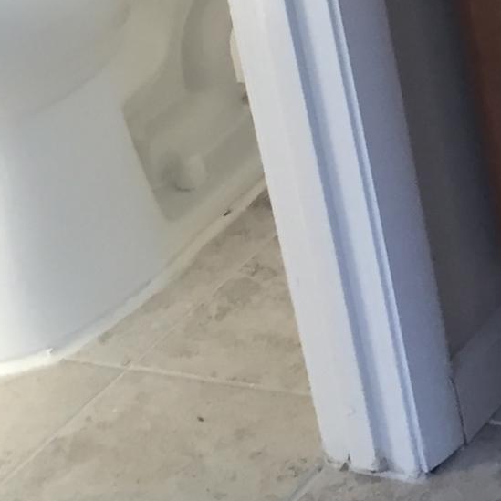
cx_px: 792
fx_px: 2292
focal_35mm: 140
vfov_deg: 11.9
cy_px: -262
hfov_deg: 11.8
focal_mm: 4.15
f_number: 2.2
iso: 64
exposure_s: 1/30
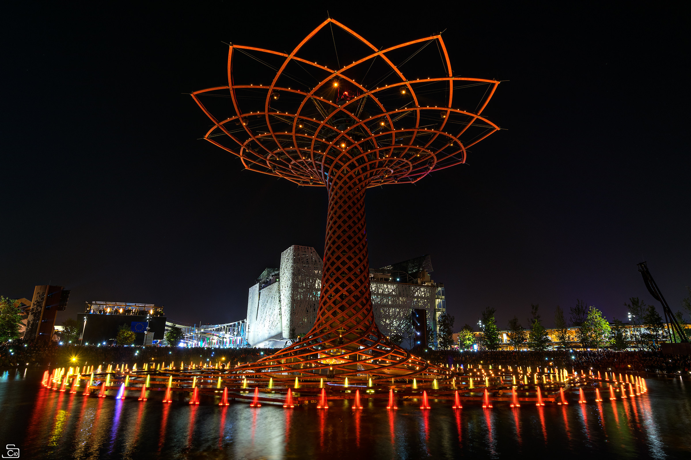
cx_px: 346
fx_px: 403
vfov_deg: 59.5
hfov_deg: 81.2
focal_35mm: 21
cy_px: 230
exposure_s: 5
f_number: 11
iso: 100
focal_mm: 14
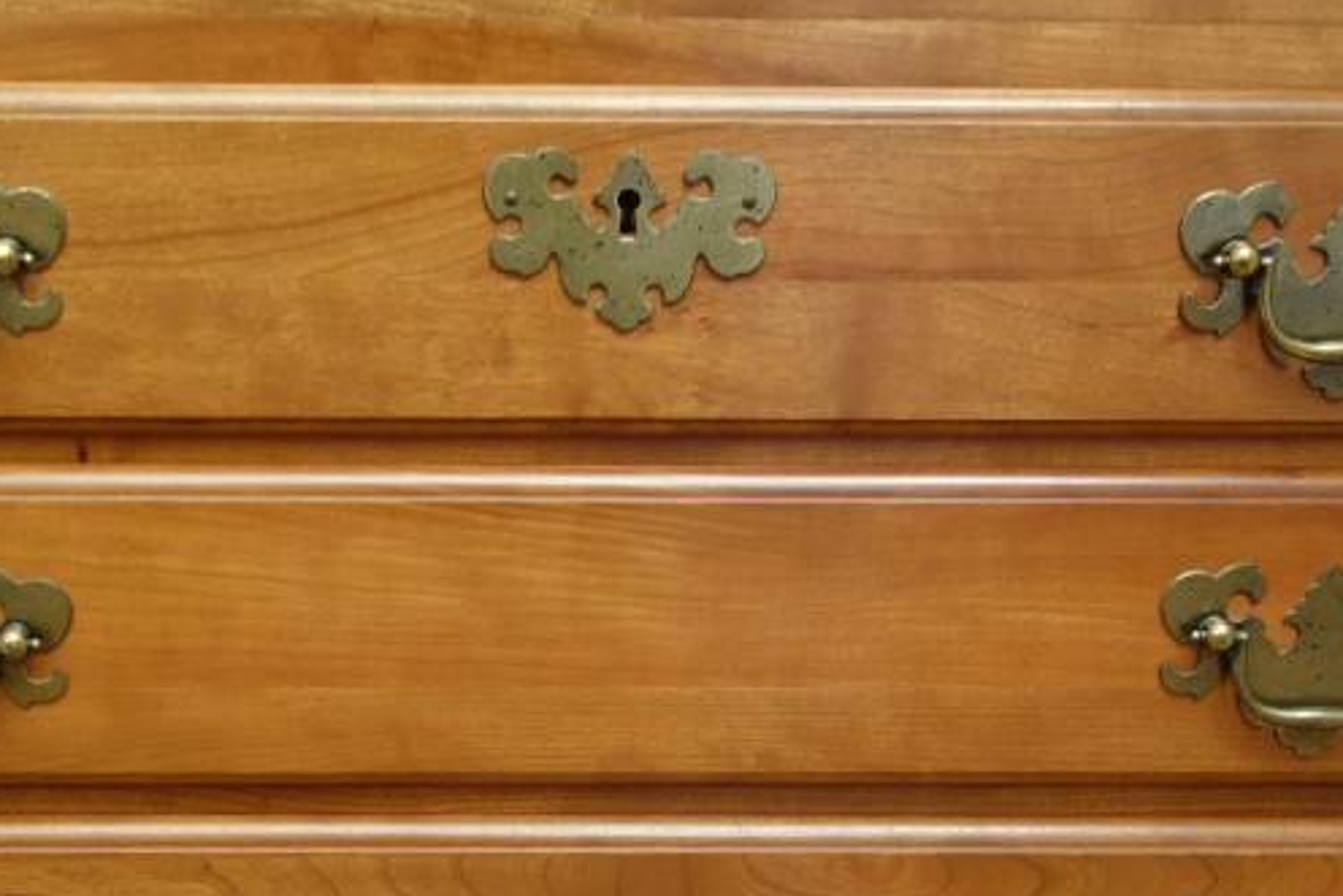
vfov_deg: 20.4
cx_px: 460
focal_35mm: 65
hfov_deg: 30.7
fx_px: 2425
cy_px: 858
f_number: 1.8
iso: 320
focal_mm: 10.4
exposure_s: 1/30
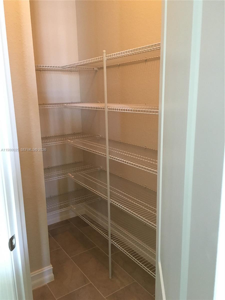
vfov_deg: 61.7
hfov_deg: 48.2
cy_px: 150
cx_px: 112
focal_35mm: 29
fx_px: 251
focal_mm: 4.15
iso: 200
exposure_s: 1/20
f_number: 2.2
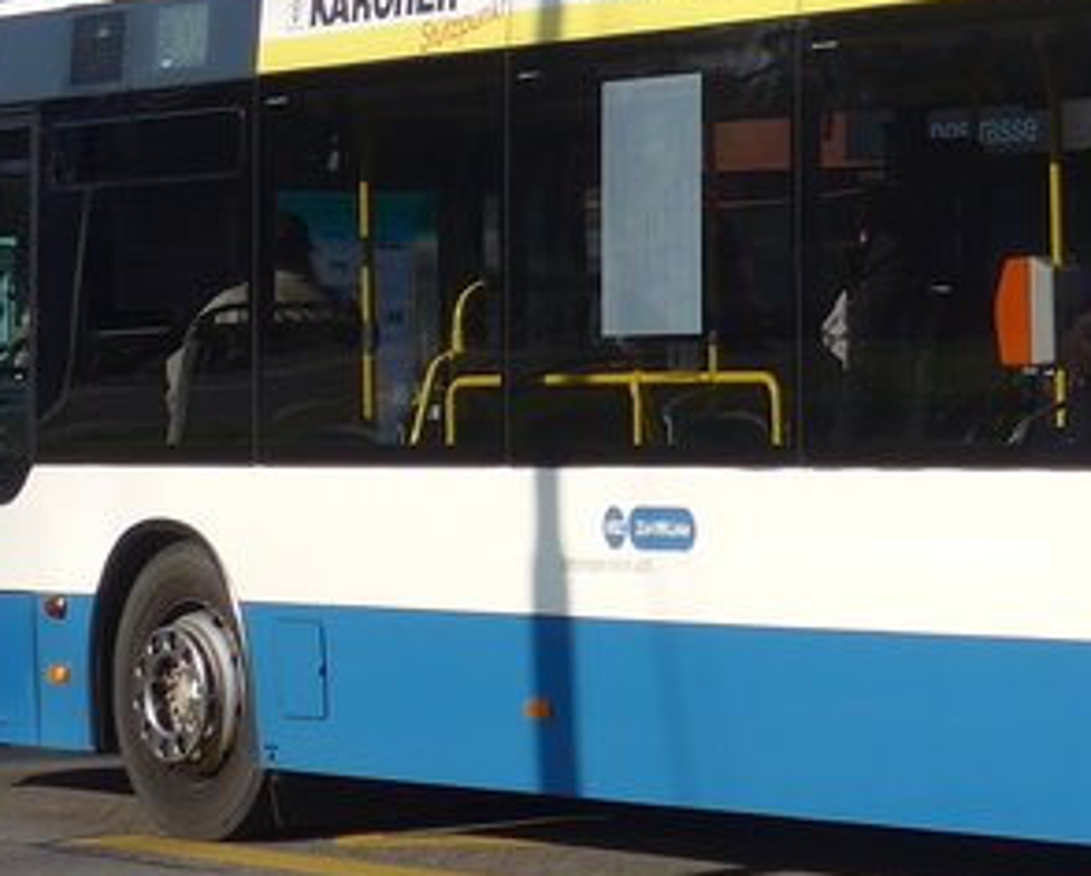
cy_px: -48
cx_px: 1317
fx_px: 5658
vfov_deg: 8.8
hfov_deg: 10.8
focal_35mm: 175
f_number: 2.8
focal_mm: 9
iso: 80
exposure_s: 1/1600
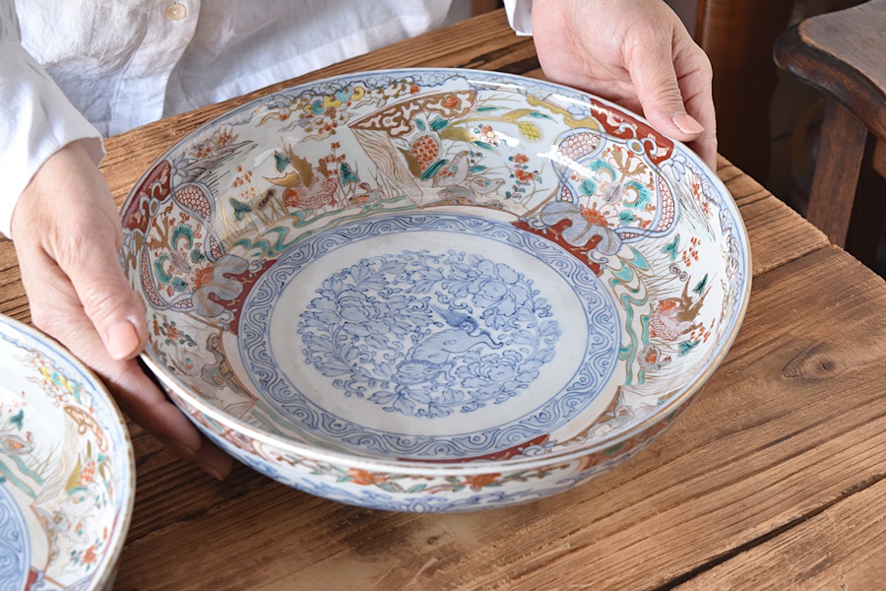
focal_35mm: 82
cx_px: 443
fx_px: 2030
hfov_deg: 24.6
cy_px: 296
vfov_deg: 16.6
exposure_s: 1/8
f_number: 5.6
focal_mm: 55
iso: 400
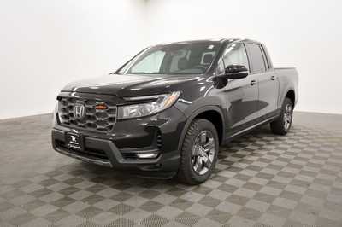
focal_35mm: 27
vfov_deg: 47.9
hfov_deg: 67.4
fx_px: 256
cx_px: 171
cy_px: 114
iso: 1400
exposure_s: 1/125
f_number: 5.3
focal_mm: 18
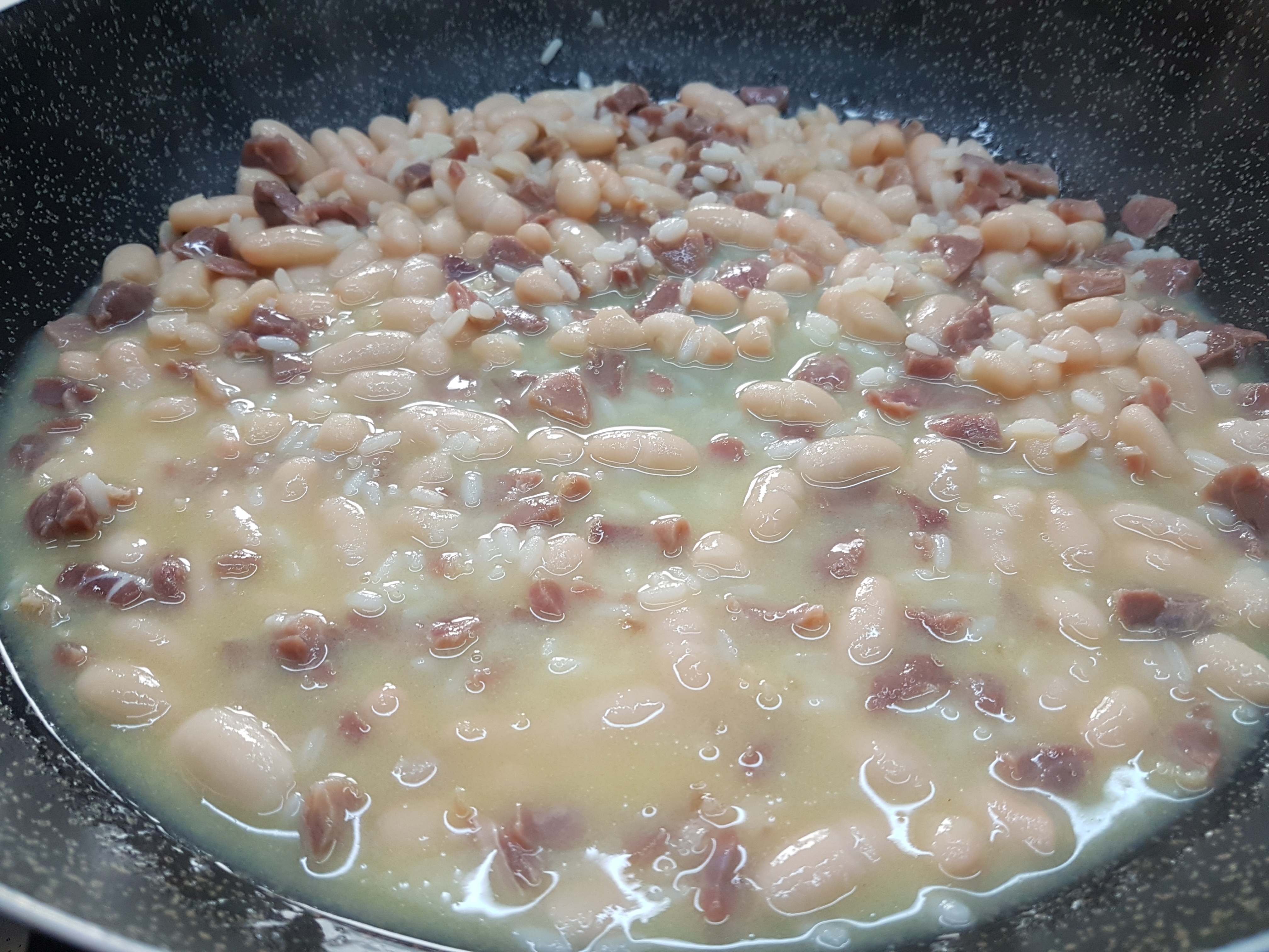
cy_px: 476
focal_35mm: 26
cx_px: 634
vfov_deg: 53.1
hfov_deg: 67.3
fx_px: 953
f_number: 1.7
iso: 80
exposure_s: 1/50
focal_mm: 4.2
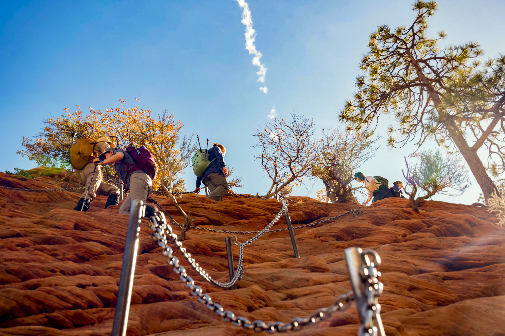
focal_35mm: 46
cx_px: 252
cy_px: 168
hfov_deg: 42.7
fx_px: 645
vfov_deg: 29.2
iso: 100
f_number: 5.6
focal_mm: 46
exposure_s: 1/100
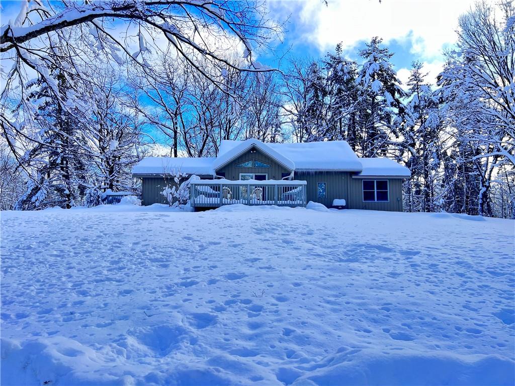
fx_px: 387
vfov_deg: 53.1
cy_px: 193
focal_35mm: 26
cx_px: 258
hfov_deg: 67.3
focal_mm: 5.7
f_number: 1.5
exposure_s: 1/714
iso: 50
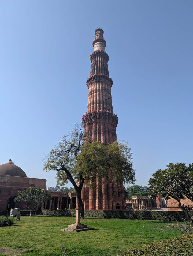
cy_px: 128
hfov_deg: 56.9
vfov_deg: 71.5
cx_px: 96
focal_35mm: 24
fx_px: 178
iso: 19
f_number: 1.68
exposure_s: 1/887
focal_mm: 6.9
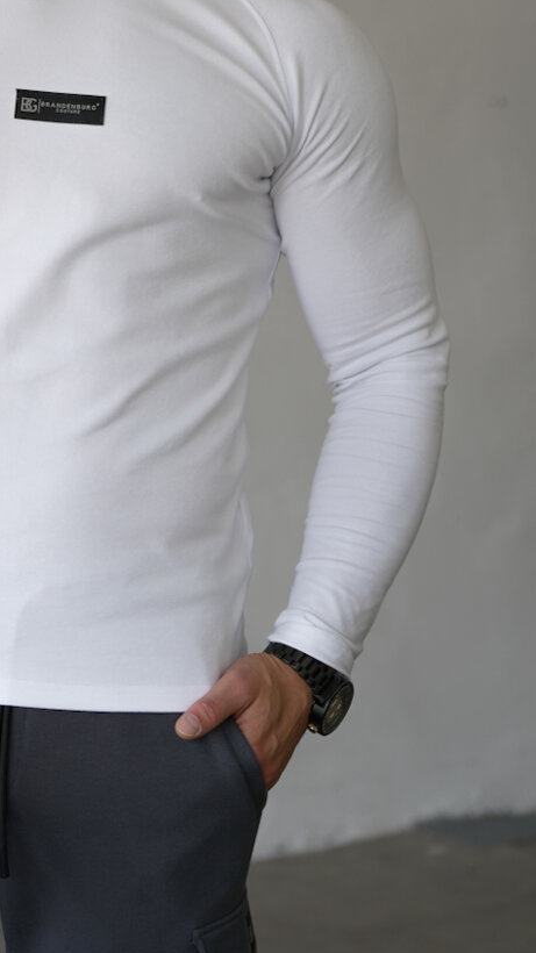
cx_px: -13
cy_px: 213
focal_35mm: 94
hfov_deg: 12.7
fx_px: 2381
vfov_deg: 22.4
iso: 125
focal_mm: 46.1
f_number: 3.2
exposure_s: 1/100
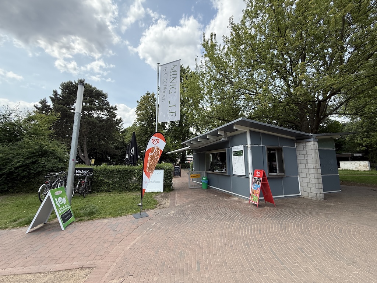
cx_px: 188
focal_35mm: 14
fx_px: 152
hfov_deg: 102.1
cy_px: 142
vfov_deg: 85.7
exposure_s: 1/742
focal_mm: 2.22
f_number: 2.2
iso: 64
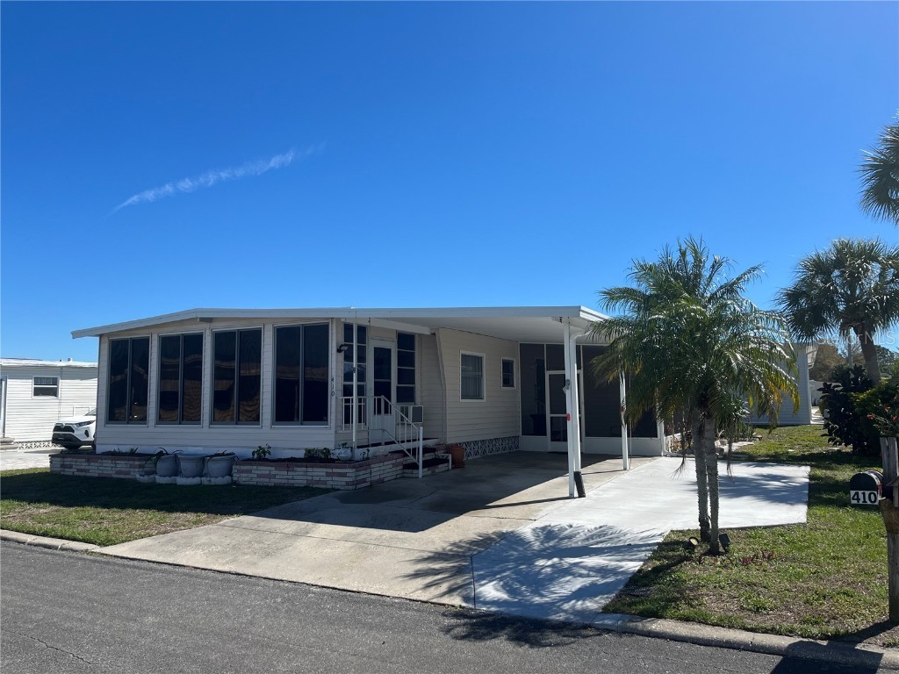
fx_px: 675
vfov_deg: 53.1
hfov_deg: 67.3
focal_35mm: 26
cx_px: 450
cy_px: 337
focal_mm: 5.1
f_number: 1.6
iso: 50
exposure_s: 1/3876
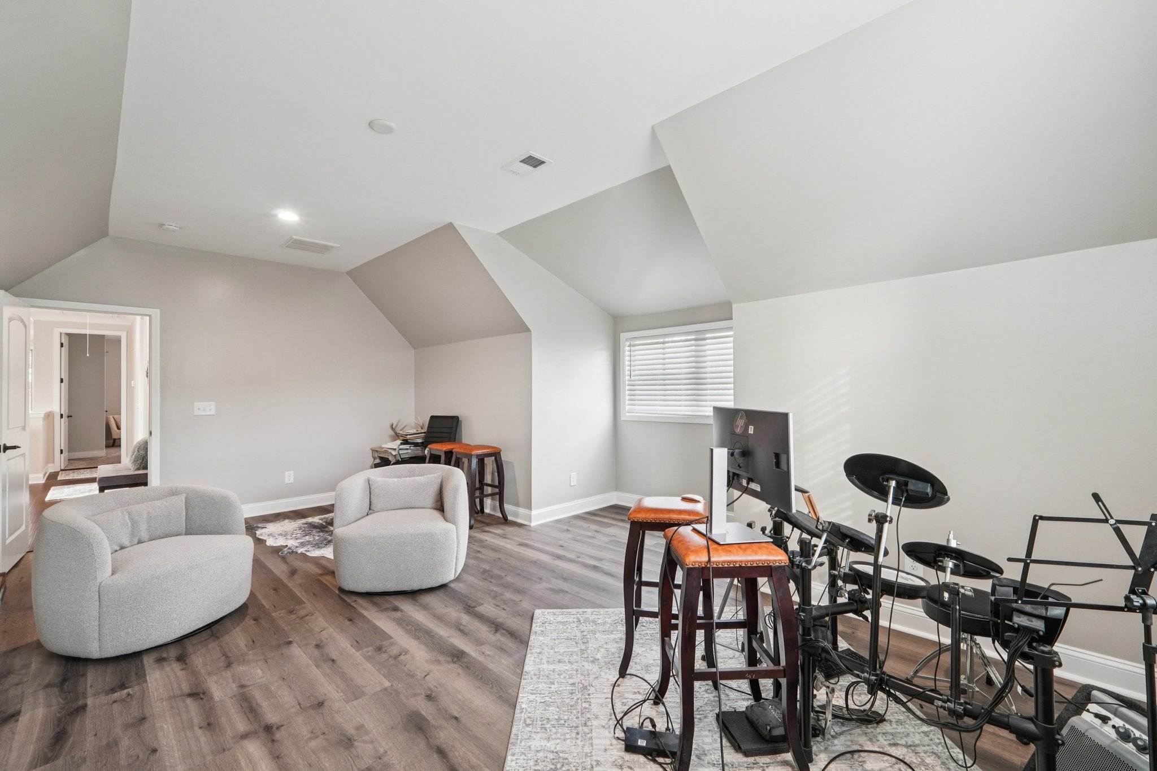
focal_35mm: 15
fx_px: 482
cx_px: 578
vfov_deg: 77.3
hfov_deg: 100.4
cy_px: 386
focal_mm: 10
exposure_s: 1/6
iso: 400
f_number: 8
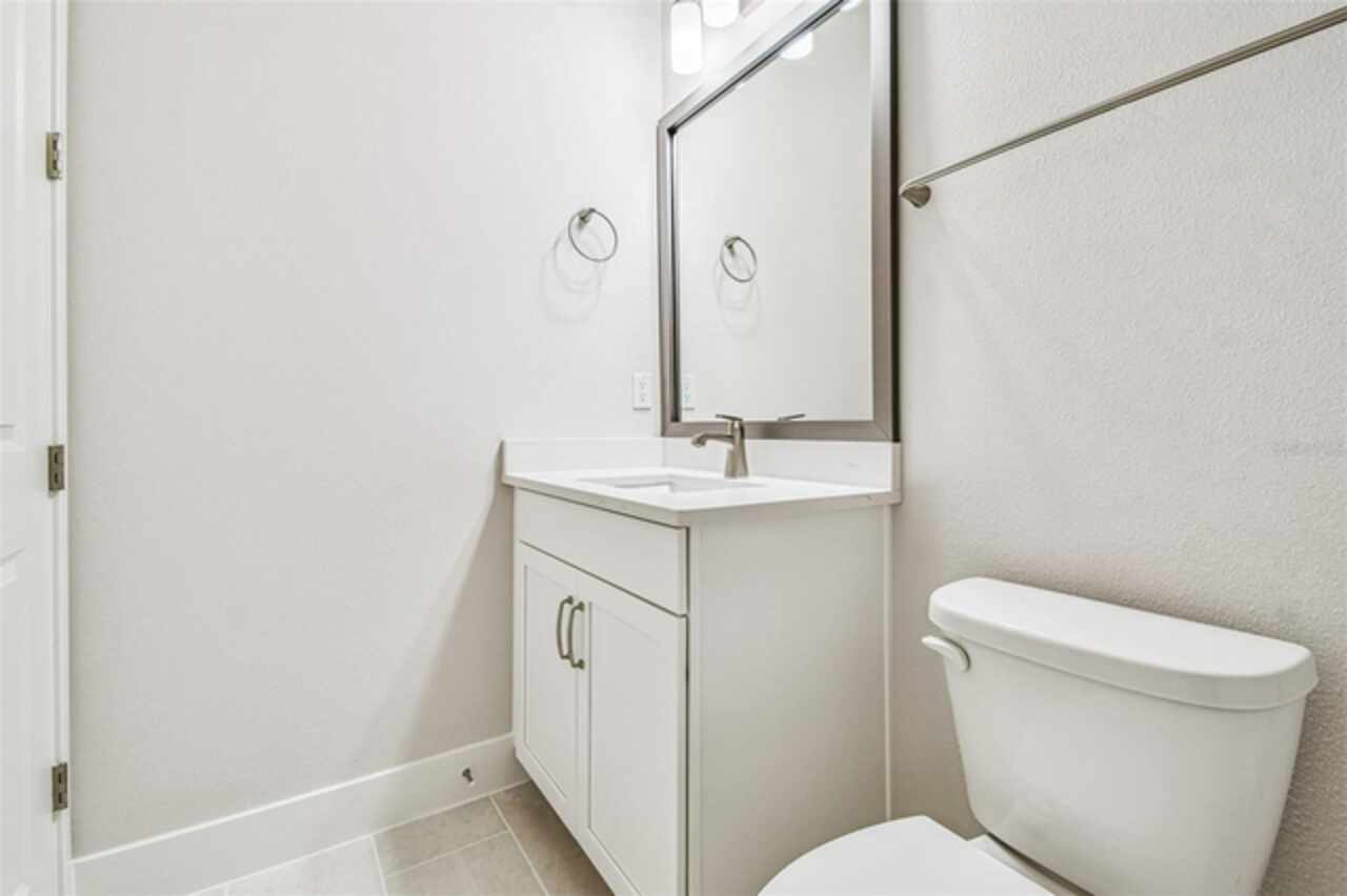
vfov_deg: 77.3
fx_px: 561
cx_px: 674
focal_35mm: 15
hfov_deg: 100.4
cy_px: 448
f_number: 7.1
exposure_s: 1/15
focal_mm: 10
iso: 100
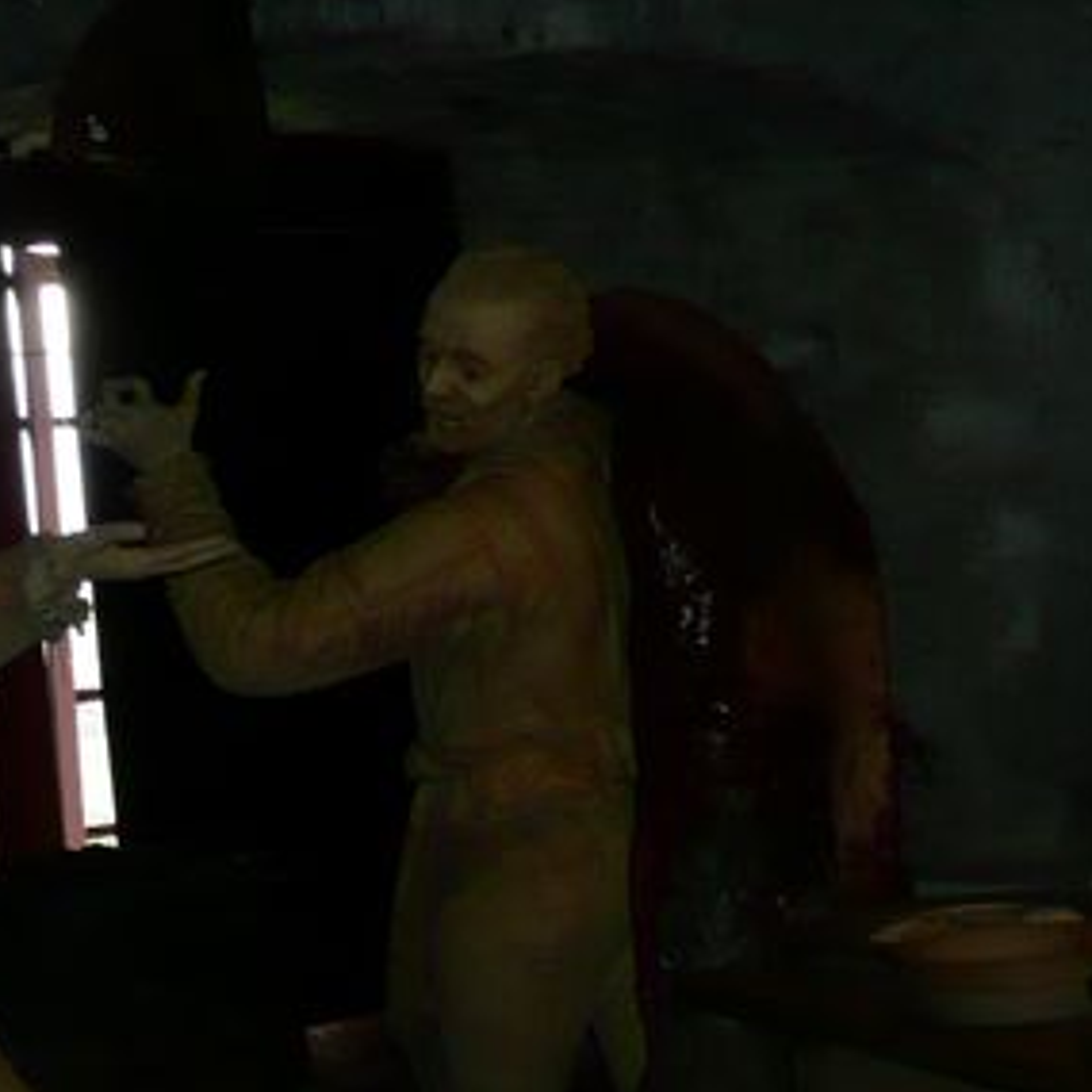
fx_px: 3176
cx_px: 1054
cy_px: 789
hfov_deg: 19.0
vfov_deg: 19.4
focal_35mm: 89
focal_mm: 4.6
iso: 100
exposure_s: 1/30
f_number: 3.3
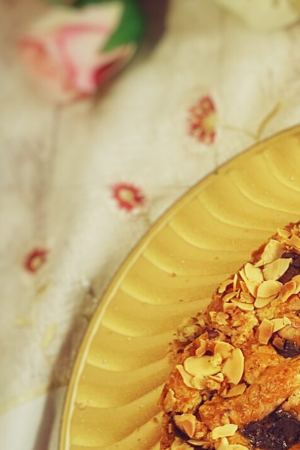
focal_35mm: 105
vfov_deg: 19.3
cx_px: 400
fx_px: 1313
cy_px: 362
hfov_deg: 12.6
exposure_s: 1/100
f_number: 1.8
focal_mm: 3.99
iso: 80
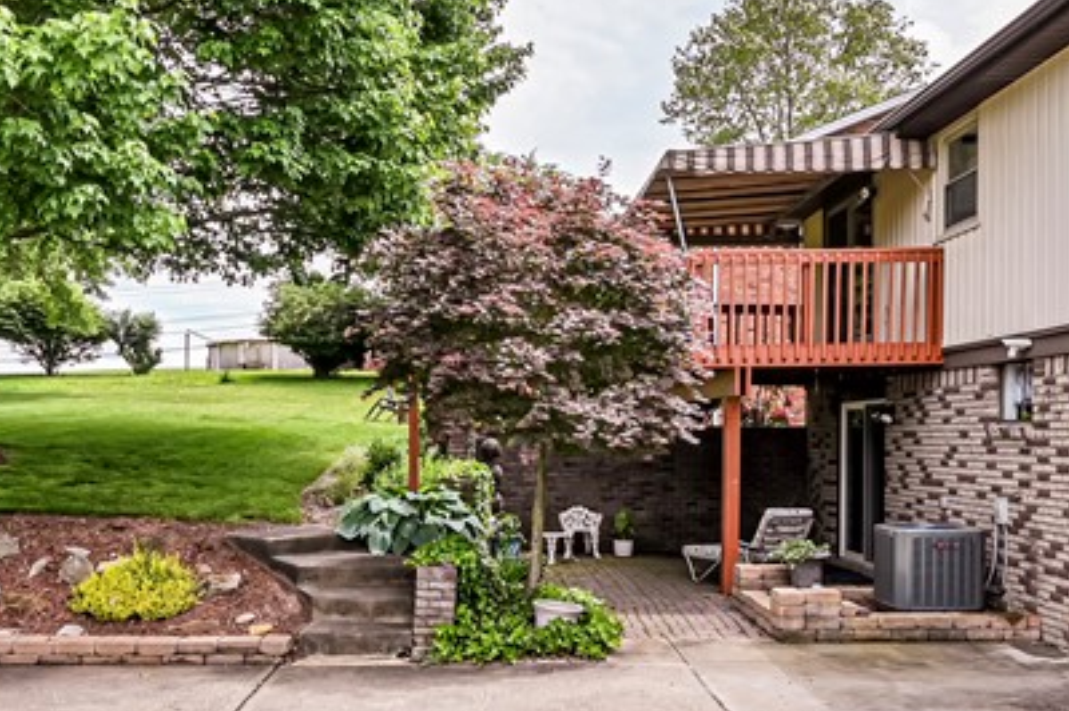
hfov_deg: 50.6
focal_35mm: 38
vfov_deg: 34.8
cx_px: 472
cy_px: 437
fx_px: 1127
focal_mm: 14
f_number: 9
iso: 100
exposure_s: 1/80
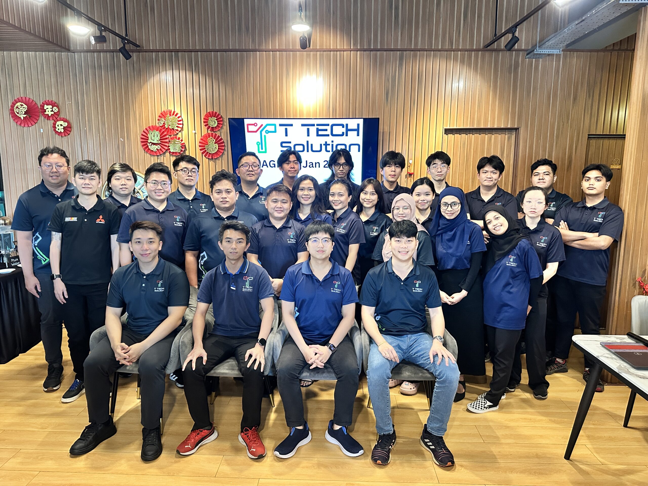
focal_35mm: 24
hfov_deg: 71.6
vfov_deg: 56.8
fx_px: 449
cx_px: 324
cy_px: 243
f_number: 1.78
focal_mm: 6.86
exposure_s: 1/50
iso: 500
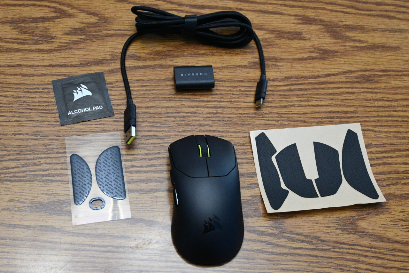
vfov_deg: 27.7
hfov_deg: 40.5
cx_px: 204
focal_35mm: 49
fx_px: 554
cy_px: 136
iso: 3200
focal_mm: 32.5
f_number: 5
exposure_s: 1/80
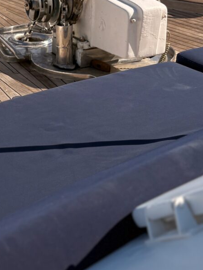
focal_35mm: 87
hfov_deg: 16.2
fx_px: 681
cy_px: 65
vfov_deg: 22.3
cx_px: -44
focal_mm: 5.96
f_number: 1.6
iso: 50
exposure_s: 1/5814
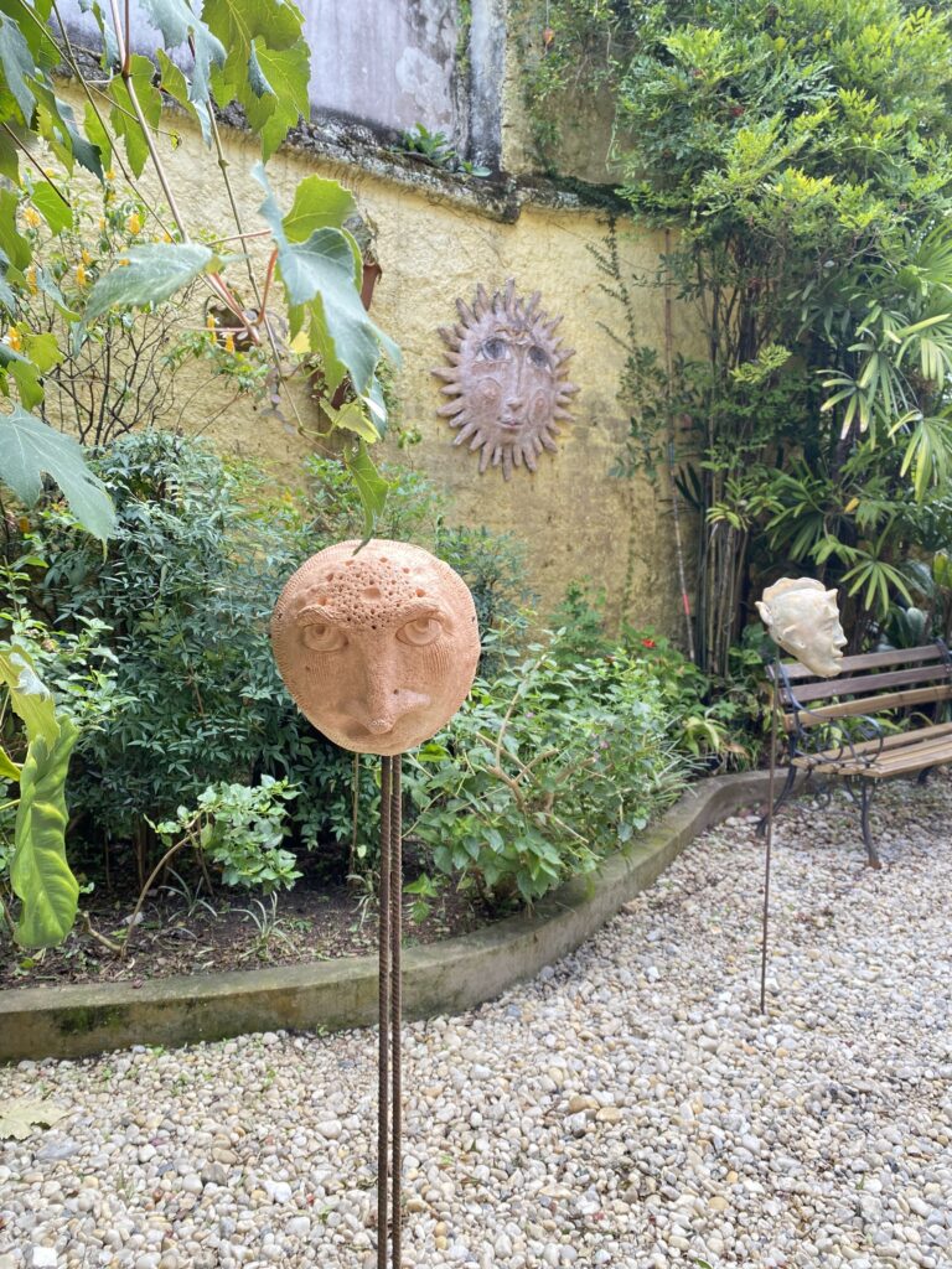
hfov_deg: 53.1
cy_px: 634
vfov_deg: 67.3
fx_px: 953
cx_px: 476
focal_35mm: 26
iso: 40
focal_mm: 4.25
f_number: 1.8
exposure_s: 1/122
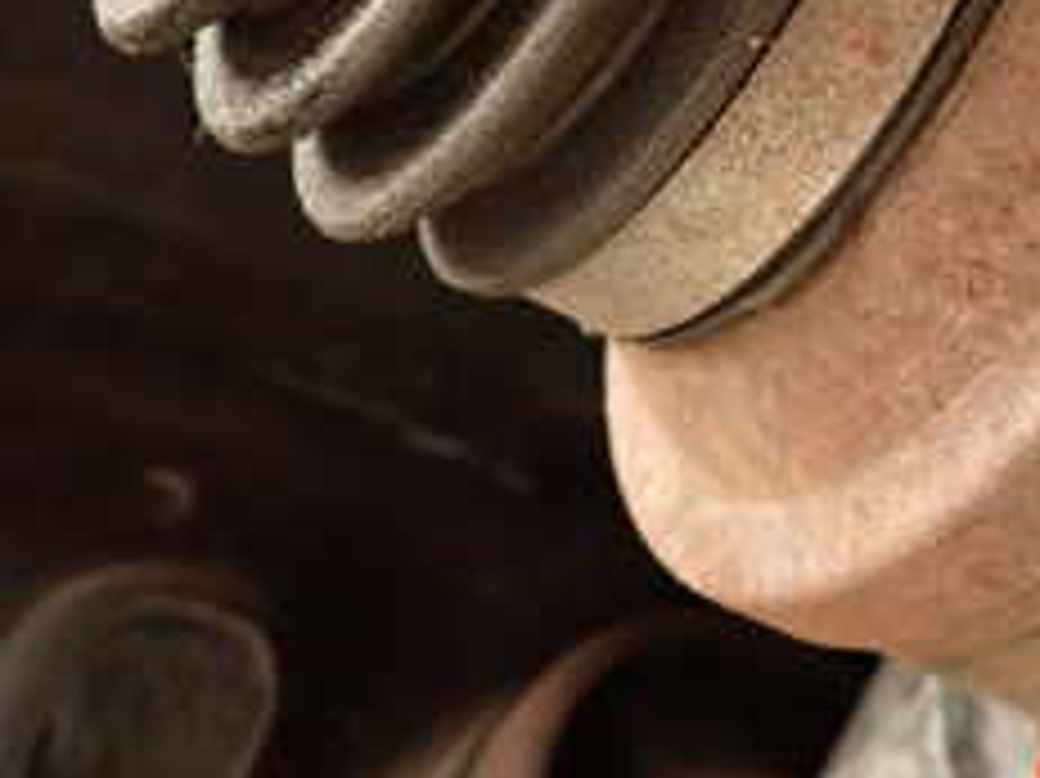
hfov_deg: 29.6
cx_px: 702
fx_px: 1952
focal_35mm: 65
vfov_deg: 21.1
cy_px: -148
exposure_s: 1/30
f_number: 2
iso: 500
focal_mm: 4.5
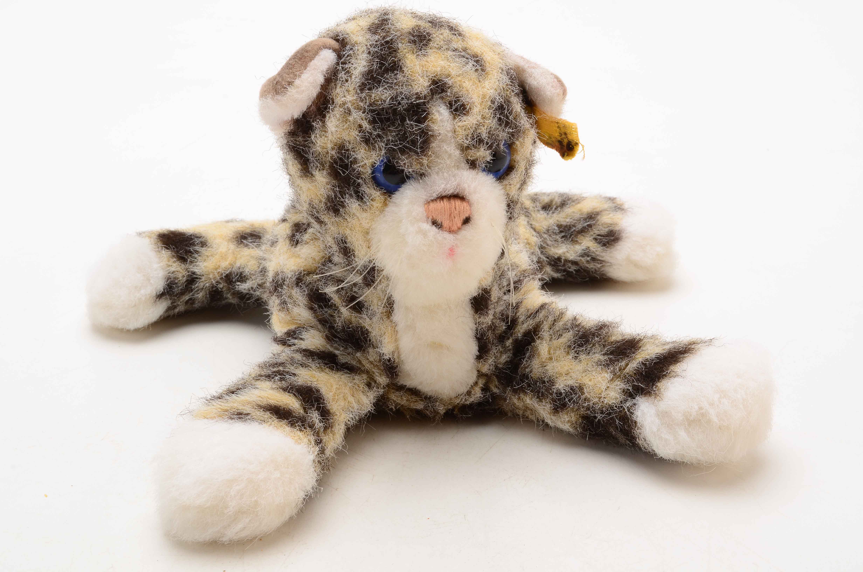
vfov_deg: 21.5
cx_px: 432
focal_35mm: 63
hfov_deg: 32.0
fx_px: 1507
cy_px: 286
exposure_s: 1/160
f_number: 22
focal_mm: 42
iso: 100
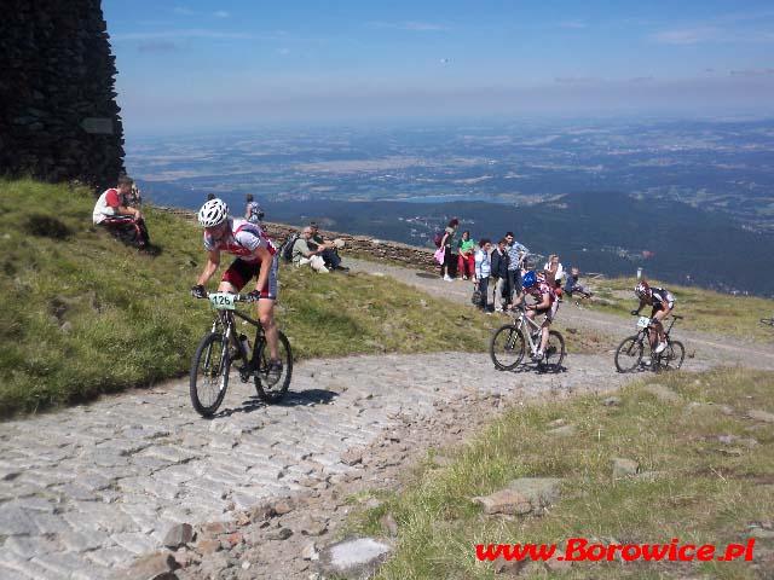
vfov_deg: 36.8
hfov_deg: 47.9
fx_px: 872
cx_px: 387
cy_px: 290
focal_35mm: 39
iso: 50
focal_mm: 6.4
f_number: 3.9
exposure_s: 1/640
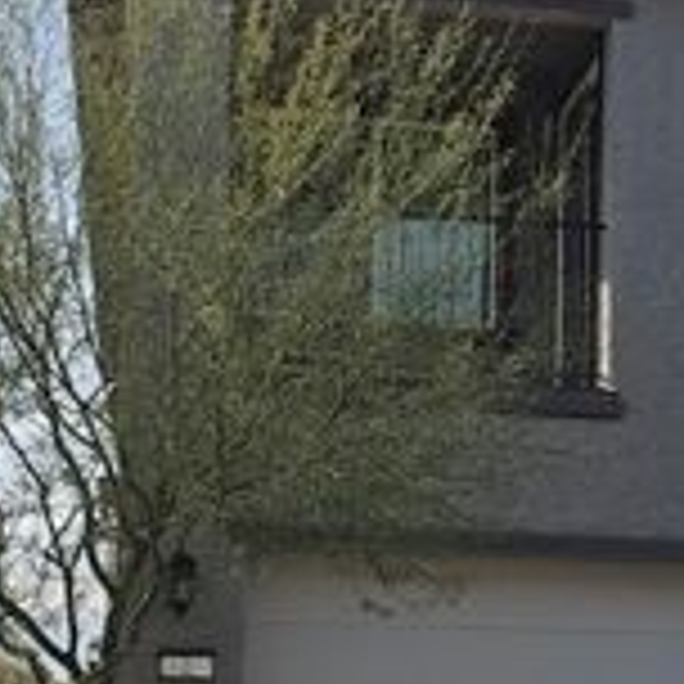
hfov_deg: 19.3
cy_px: 547
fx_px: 1990
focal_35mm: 89
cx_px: 558
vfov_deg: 19.3
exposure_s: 1/677
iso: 10
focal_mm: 6.3
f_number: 1.7
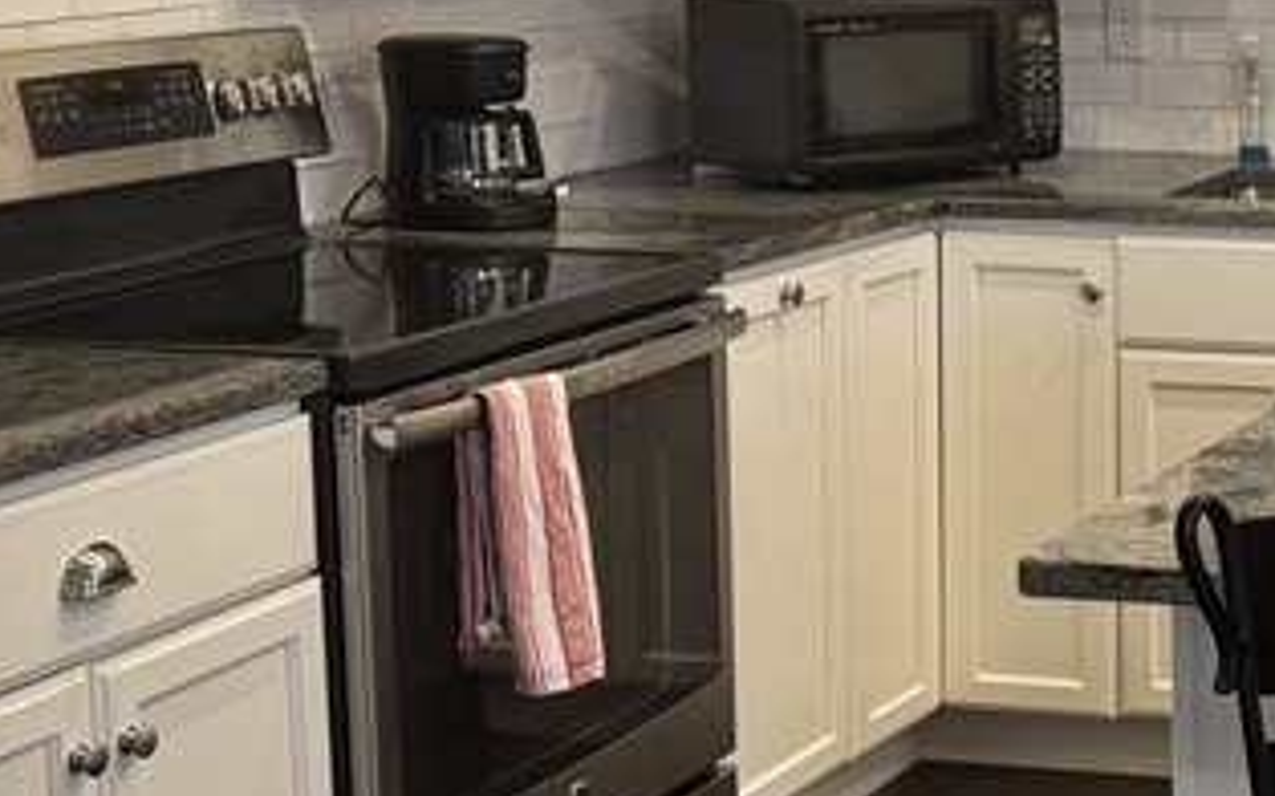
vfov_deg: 15.7
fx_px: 2883
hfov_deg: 22.7
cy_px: 236
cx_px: 1584
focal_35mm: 83
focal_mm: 6.76
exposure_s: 1/60
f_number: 1.78
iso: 125
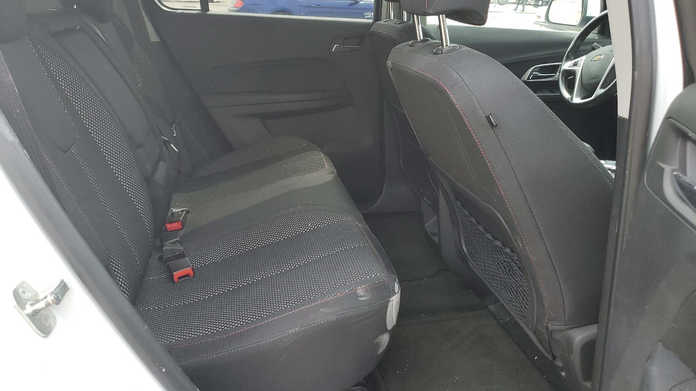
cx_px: 344
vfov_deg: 40.0
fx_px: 535
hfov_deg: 66.1
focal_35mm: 29
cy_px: 156
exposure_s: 1/357
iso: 50
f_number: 1.5
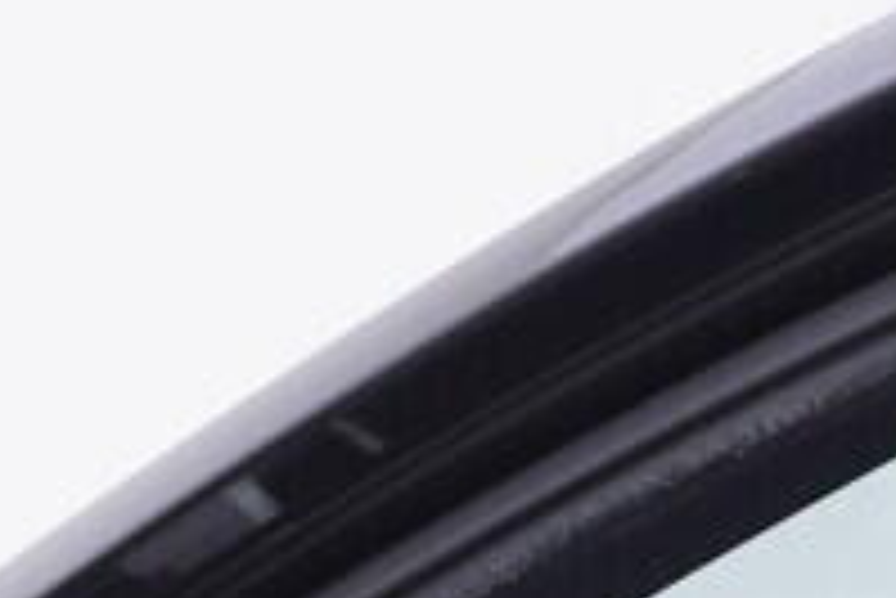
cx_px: -410
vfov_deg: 5.0
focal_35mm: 260
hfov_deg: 7.8
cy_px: 1740
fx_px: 6476
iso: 125
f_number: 3.5
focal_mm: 24
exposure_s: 1/60
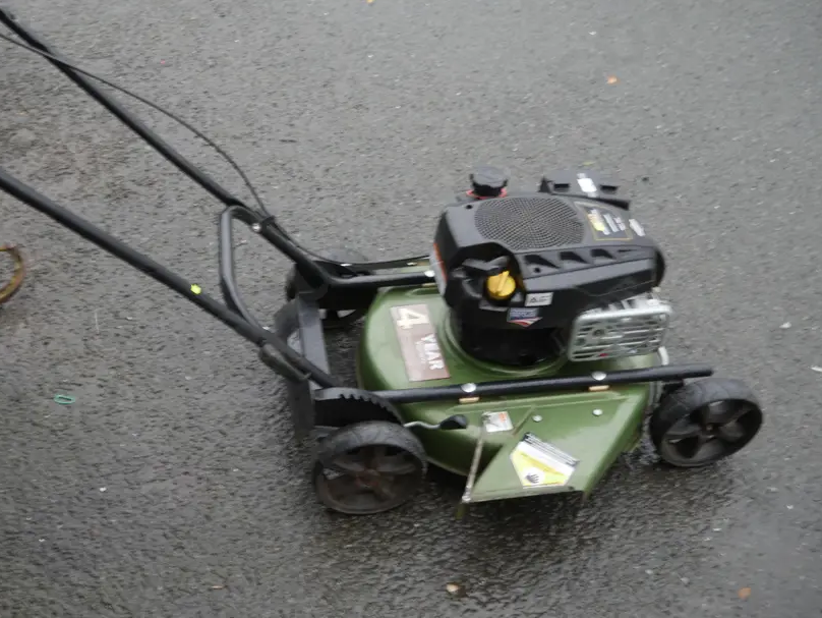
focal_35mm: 38
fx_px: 903
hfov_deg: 48.6
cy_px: 268
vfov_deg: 37.7
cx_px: 319
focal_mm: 15
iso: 200
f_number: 3.6
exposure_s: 1/80
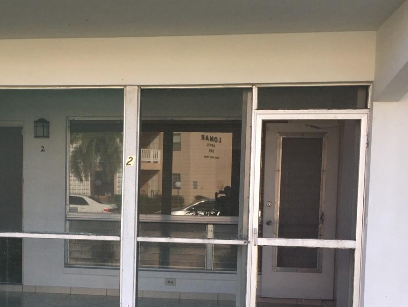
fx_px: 625
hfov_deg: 35.5
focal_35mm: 53
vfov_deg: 27.1
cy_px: 236
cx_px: 114
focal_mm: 4.15
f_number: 2.2
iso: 32
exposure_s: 1/638
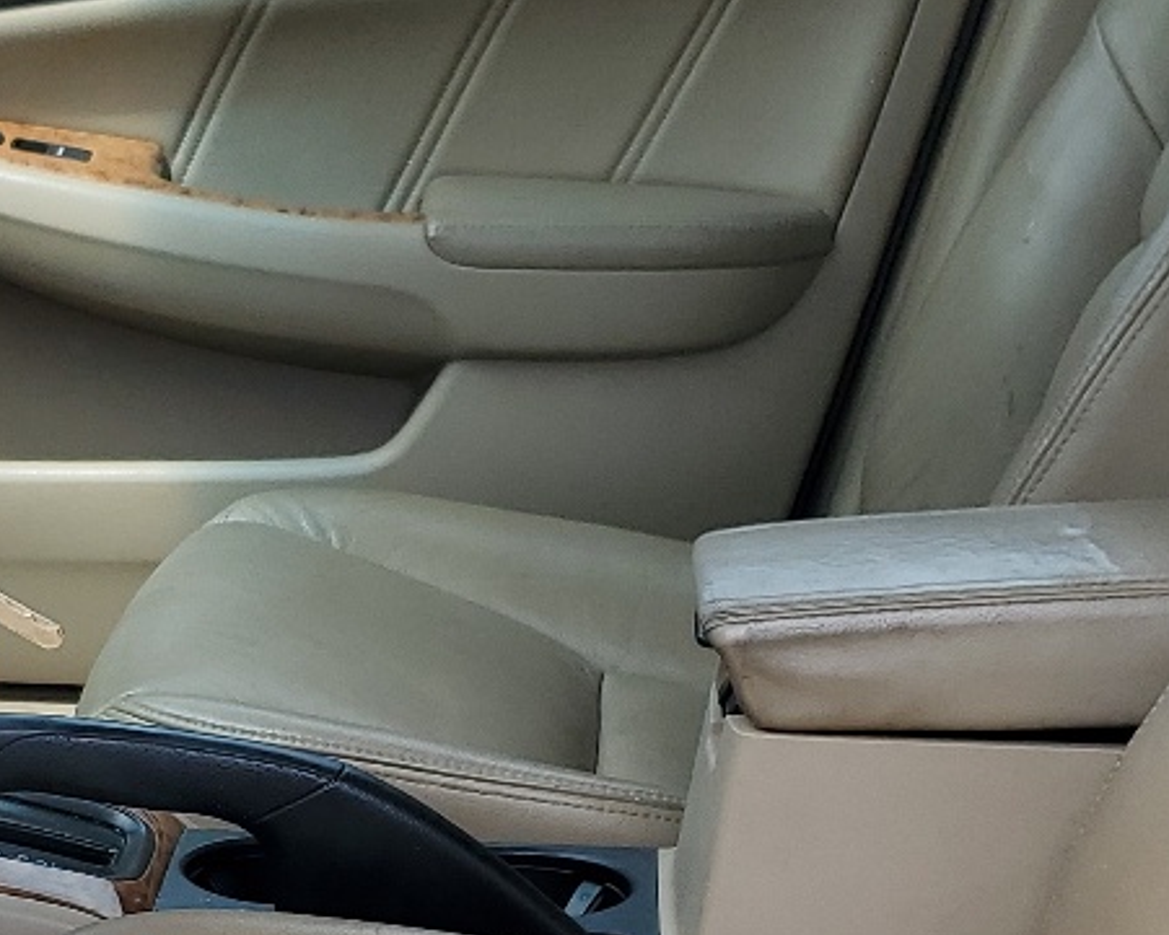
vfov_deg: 16.7
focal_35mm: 90
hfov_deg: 20.9
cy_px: 927
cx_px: 140
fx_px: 3114
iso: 50
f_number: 1.5
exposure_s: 1/1429
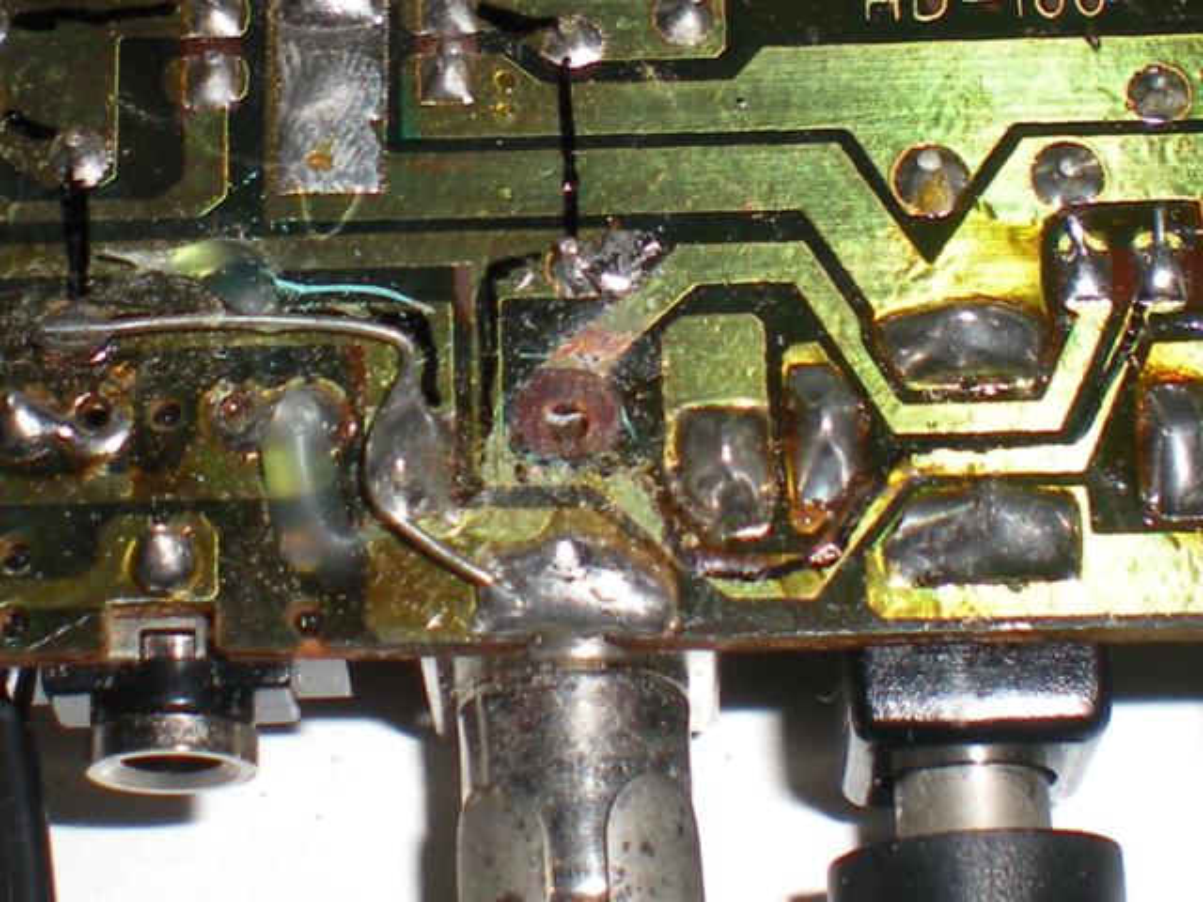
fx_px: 1321
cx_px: 602
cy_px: 451
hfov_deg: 49.0
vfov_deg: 37.7
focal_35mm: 38
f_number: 4.6
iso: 64
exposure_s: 1/60
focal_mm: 6.3
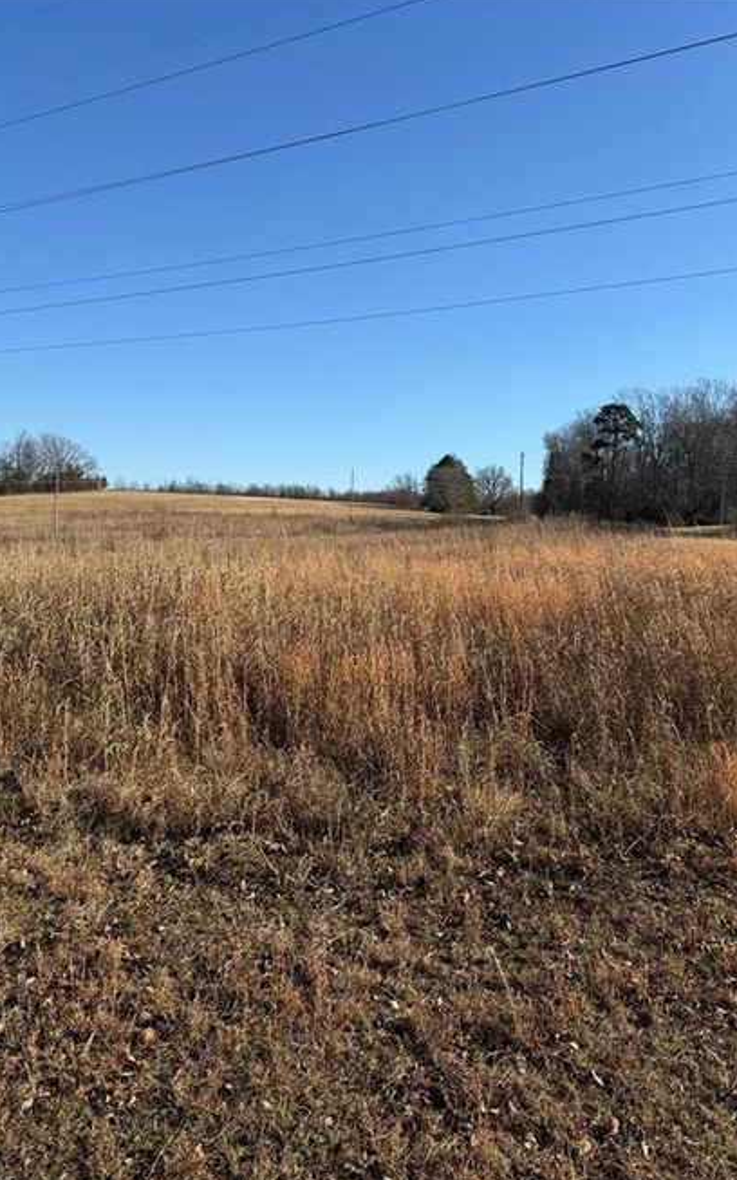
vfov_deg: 70.4
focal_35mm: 26
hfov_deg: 47.6
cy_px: 592
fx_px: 836
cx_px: 385
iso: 80
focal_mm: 6.76
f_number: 1.78
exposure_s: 1/3953
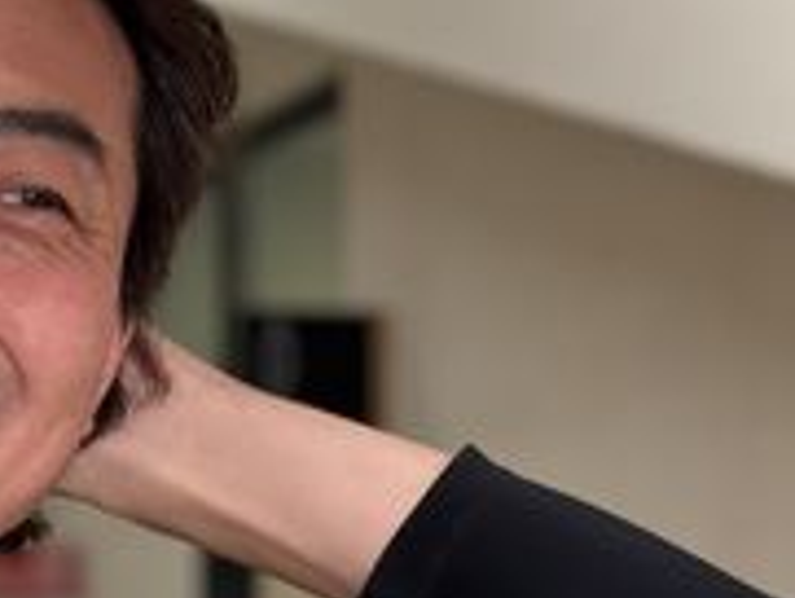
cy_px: 629
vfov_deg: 9.3
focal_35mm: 159
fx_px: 3654
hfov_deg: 11.8
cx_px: -444
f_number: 1.78
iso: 100
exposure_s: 1/114
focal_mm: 6.76
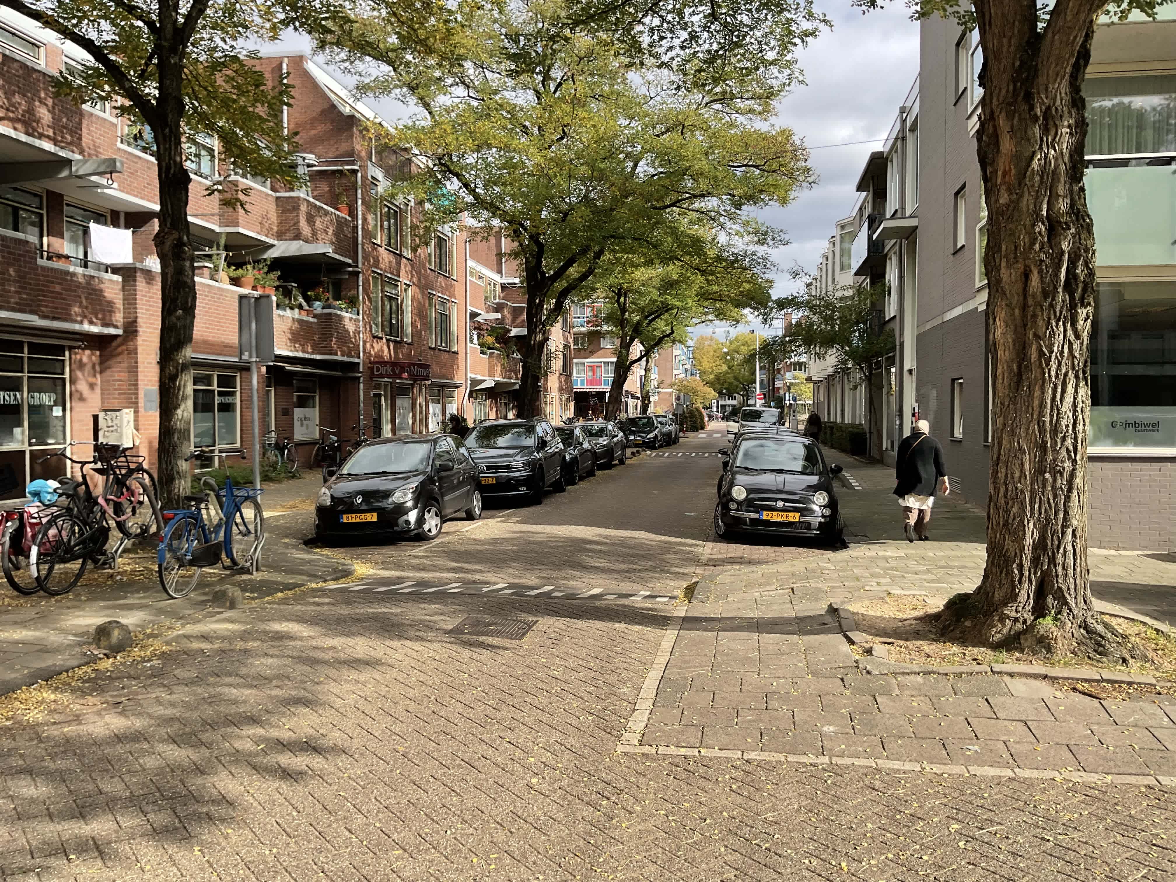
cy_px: 441
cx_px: 588
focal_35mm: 29
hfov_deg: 61.7
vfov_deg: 48.2
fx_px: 985
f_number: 1.8
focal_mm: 3
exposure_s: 1/842
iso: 16
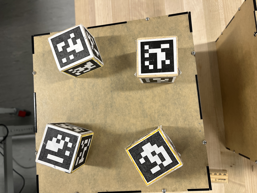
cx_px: 128
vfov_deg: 53.1
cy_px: 96
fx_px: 193
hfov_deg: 67.3
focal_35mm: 26
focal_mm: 5.1
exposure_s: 1/120
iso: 100
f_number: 1.6
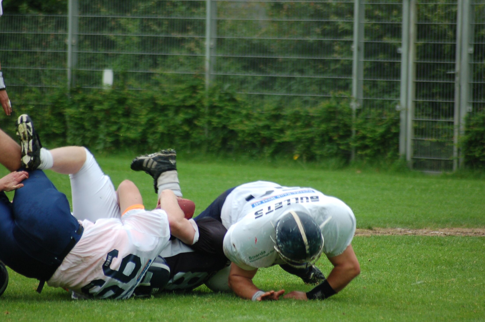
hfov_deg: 5.1
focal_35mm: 405
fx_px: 5446
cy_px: 161
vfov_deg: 3.4
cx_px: 242
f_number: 5.6
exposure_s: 1/500
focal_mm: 270
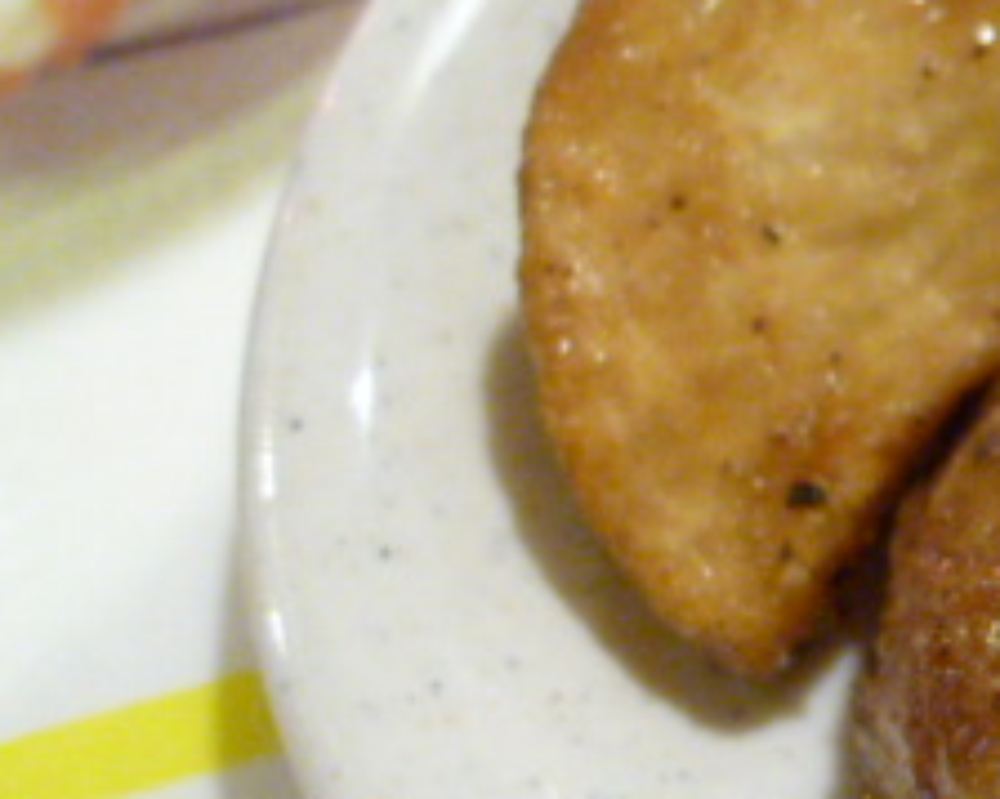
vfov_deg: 22.6
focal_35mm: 67
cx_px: 1415
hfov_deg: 23.7
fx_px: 1982
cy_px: 187
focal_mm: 4.3
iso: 400
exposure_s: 1/15
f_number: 2.2
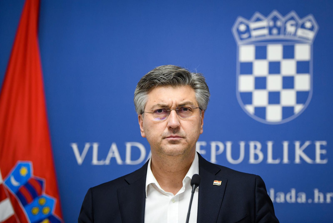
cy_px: 112
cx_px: 166
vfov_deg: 13.4
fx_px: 944
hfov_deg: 20.0
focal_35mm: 102
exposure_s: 1/400
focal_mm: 102
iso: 1600
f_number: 2.8
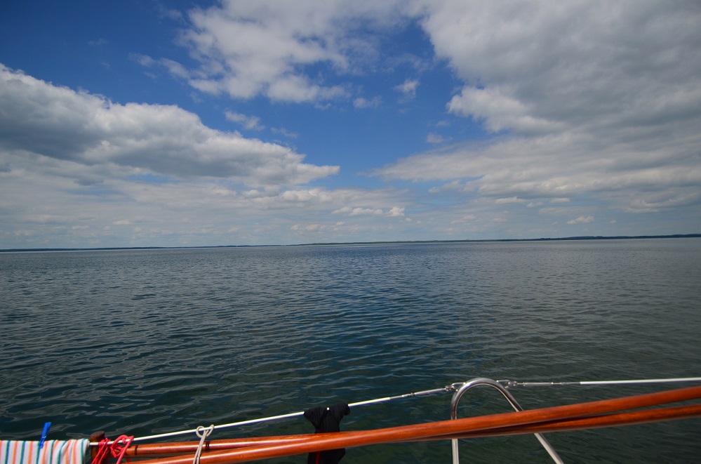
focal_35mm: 33
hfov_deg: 57.3
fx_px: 641
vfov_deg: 39.8
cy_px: 232
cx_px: 350
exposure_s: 1/8000
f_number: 4
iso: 220
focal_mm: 22
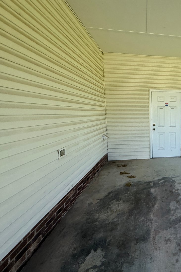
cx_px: 171
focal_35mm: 20
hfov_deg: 52.3
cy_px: 132
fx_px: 151
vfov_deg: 84.0
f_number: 2.2
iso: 64
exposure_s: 1/514
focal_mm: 2.22
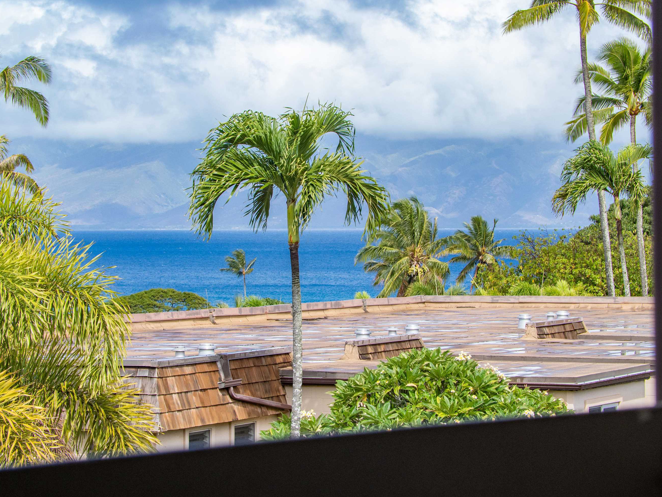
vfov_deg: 9.5
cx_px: 317
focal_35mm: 157
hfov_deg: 12.6
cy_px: 234
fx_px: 3003
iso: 400
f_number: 8
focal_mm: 67
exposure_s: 1/500
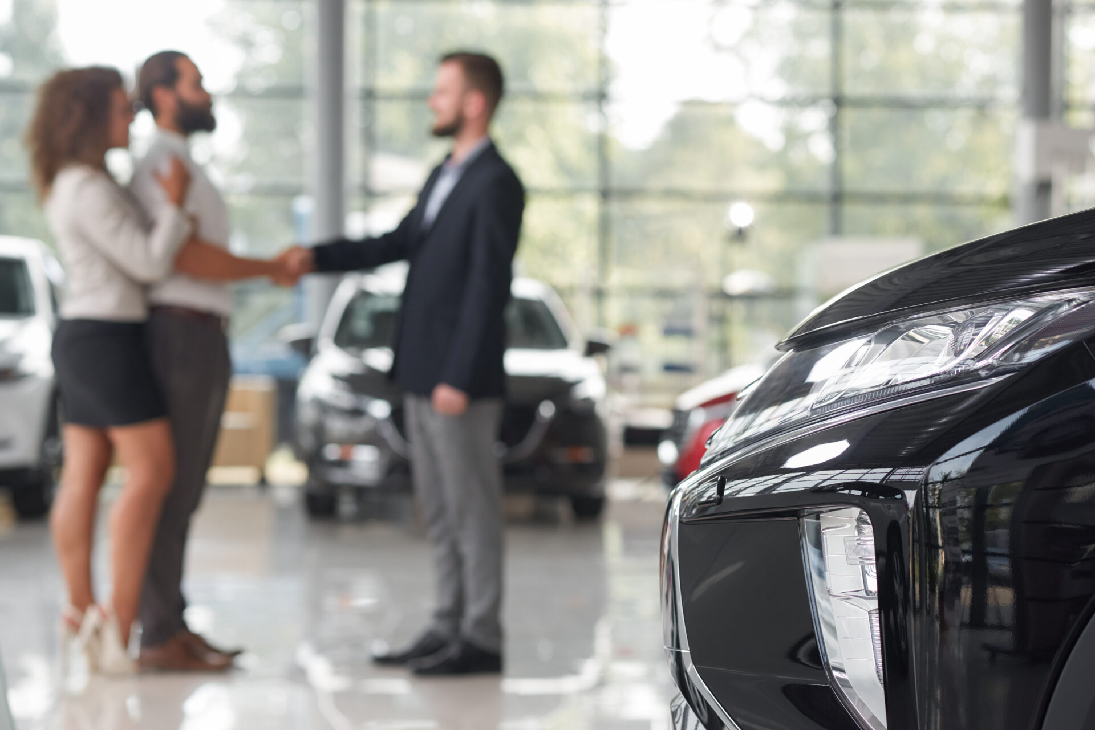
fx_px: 2586
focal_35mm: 85
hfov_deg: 23.9
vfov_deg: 16.1
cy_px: 365
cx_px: 548
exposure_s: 1/250
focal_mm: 85
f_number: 4
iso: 500
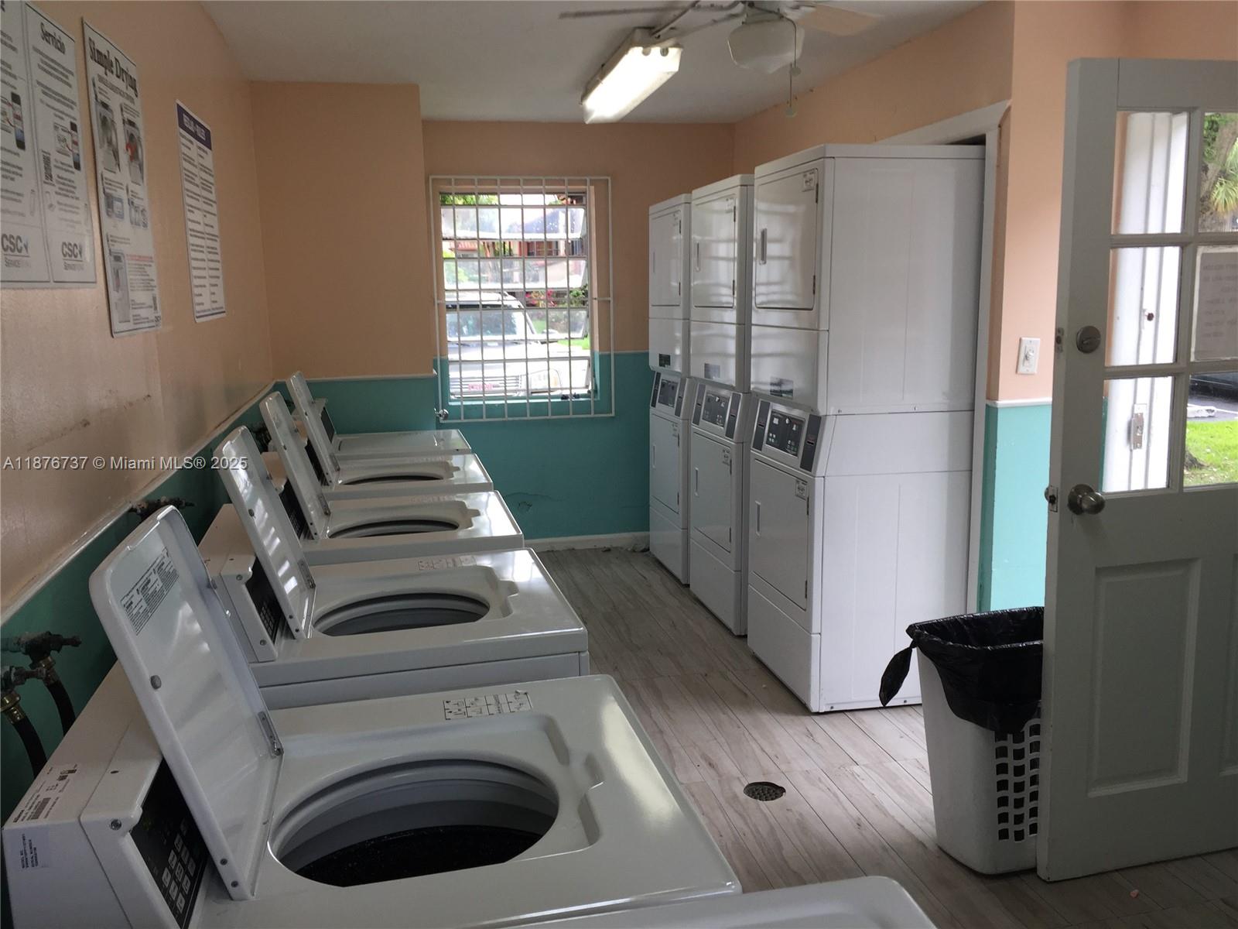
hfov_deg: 61.7
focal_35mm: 29
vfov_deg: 48.2
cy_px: 464
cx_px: 619
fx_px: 1037
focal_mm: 4.15
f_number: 2.2
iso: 40
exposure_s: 1/120
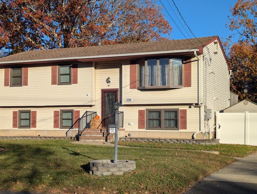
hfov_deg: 33.1
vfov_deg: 25.3
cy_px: 107
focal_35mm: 58
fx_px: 431
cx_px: 107
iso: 48
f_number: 1.85
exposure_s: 1/3623
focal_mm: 6.81
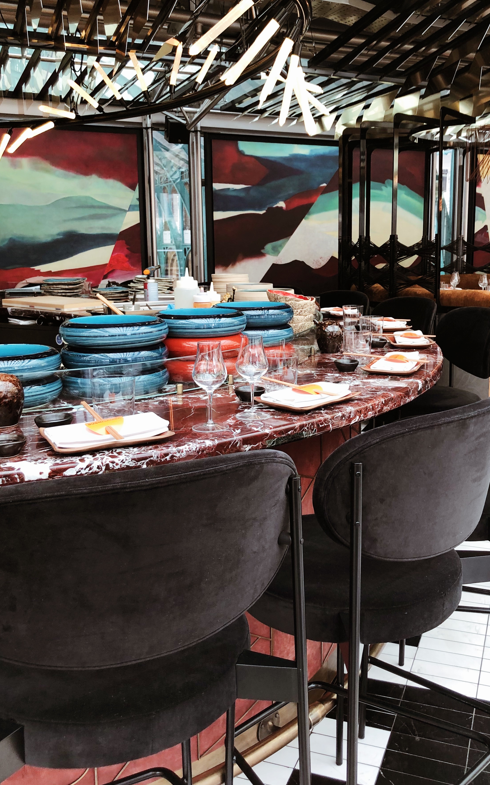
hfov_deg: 37.2
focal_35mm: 34
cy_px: 373
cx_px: 286
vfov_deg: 56.7
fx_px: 726
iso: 25
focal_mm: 3.99
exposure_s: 1/50
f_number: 1.8
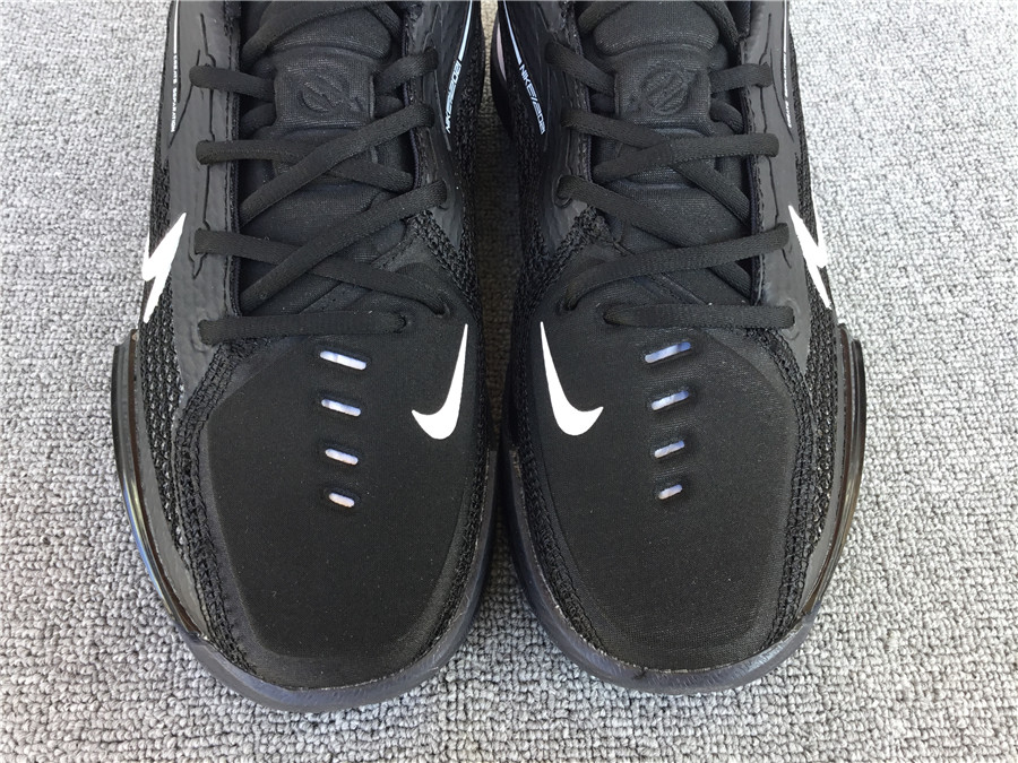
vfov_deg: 45.4
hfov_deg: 58.4
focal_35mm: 31
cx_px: 509
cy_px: 382
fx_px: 912
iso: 25
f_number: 2.4
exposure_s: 1/50
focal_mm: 3.3
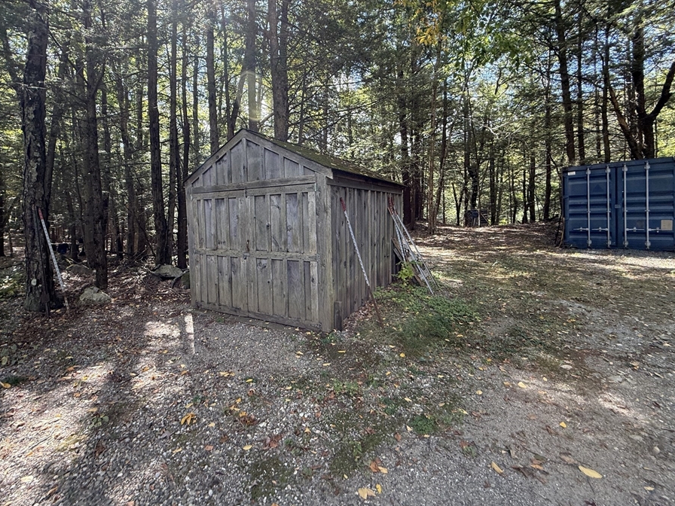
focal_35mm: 16
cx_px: 305
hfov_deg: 94.2
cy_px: 221
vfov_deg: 77.8
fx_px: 312
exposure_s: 1/99
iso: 80
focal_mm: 2.22
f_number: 2.2
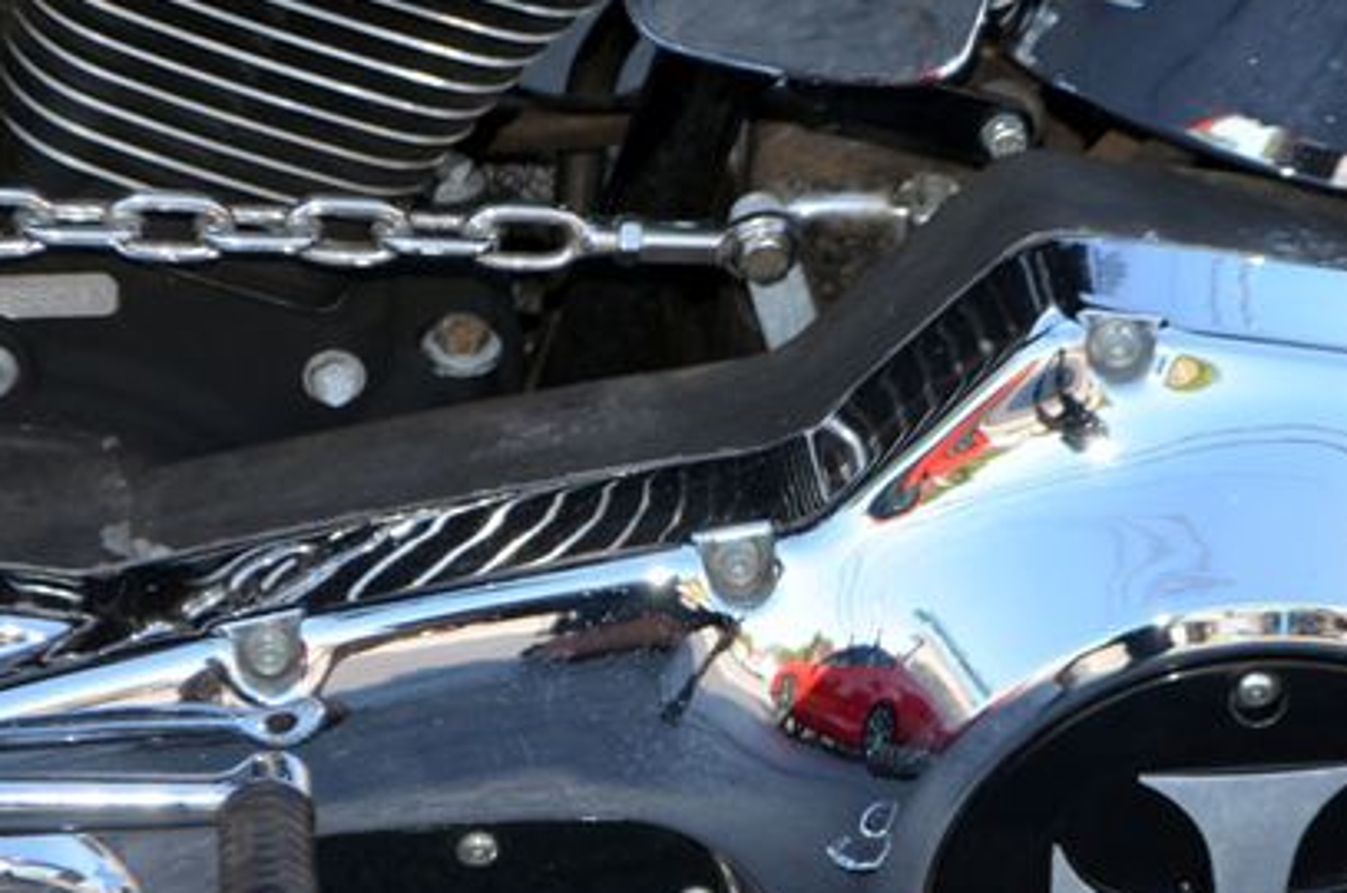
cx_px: 788
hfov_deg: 15.8
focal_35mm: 130
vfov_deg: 10.5
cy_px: 635
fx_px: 4848
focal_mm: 55
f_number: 5.6
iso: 200
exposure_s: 1/160
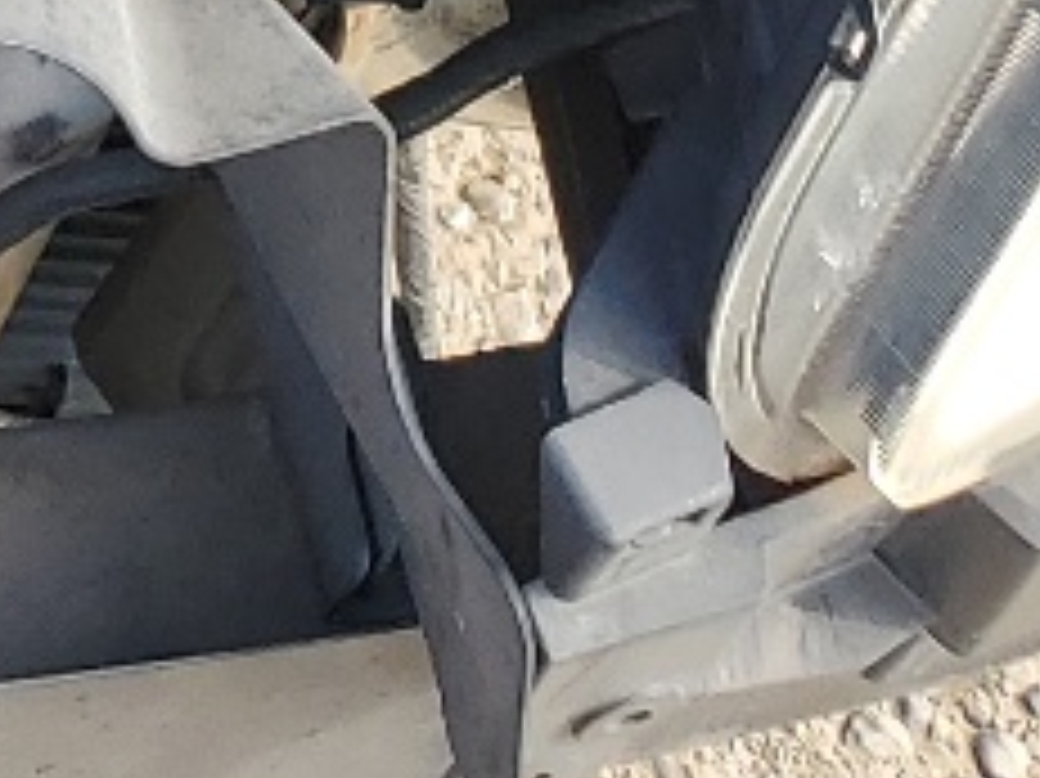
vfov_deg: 7.2
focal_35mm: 180
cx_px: -1364
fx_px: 5405
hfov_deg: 9.8
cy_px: -1682
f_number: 1.5
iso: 50
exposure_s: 1/357
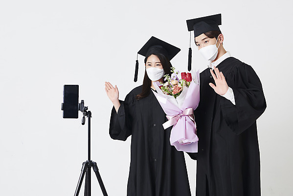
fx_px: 570
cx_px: 146
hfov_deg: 28.8
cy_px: 98
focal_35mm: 70
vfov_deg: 19.5
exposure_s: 1/125
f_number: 13
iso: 100
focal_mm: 70
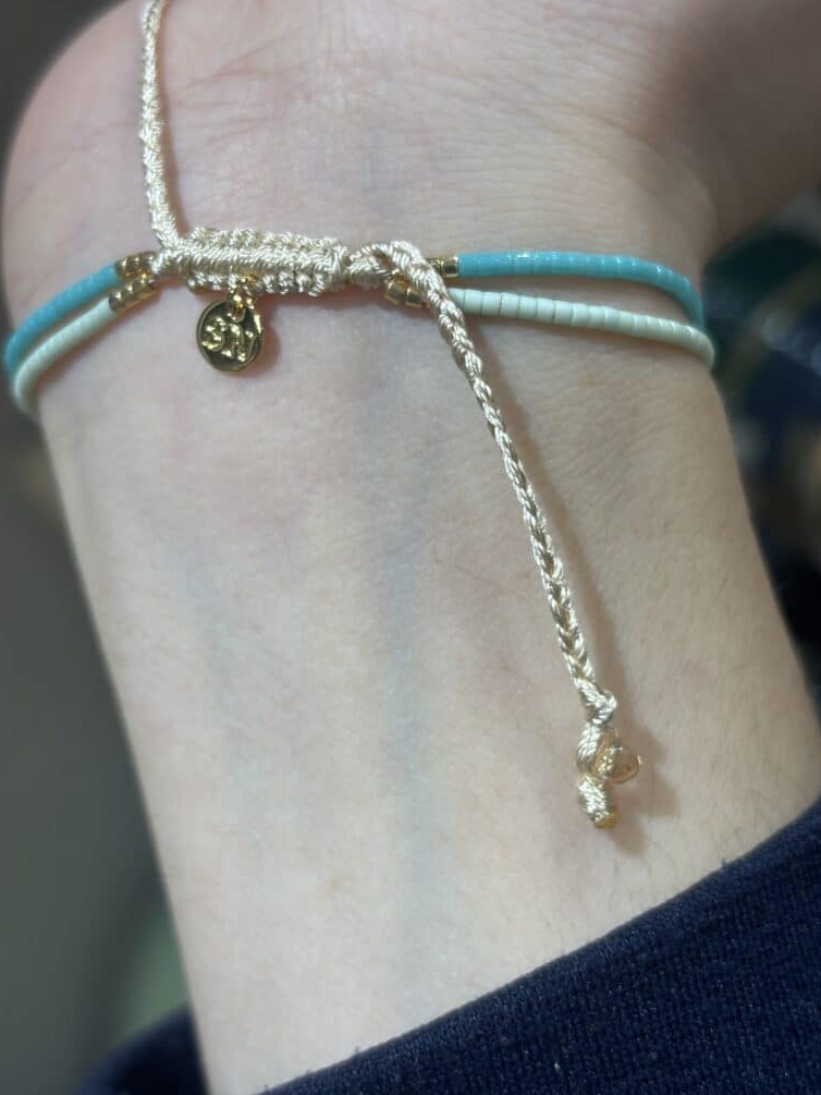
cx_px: 413
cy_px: 553
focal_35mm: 53
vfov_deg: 36.2
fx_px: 1676
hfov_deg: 27.5
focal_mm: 5.96
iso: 40
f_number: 1.6
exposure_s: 1/100
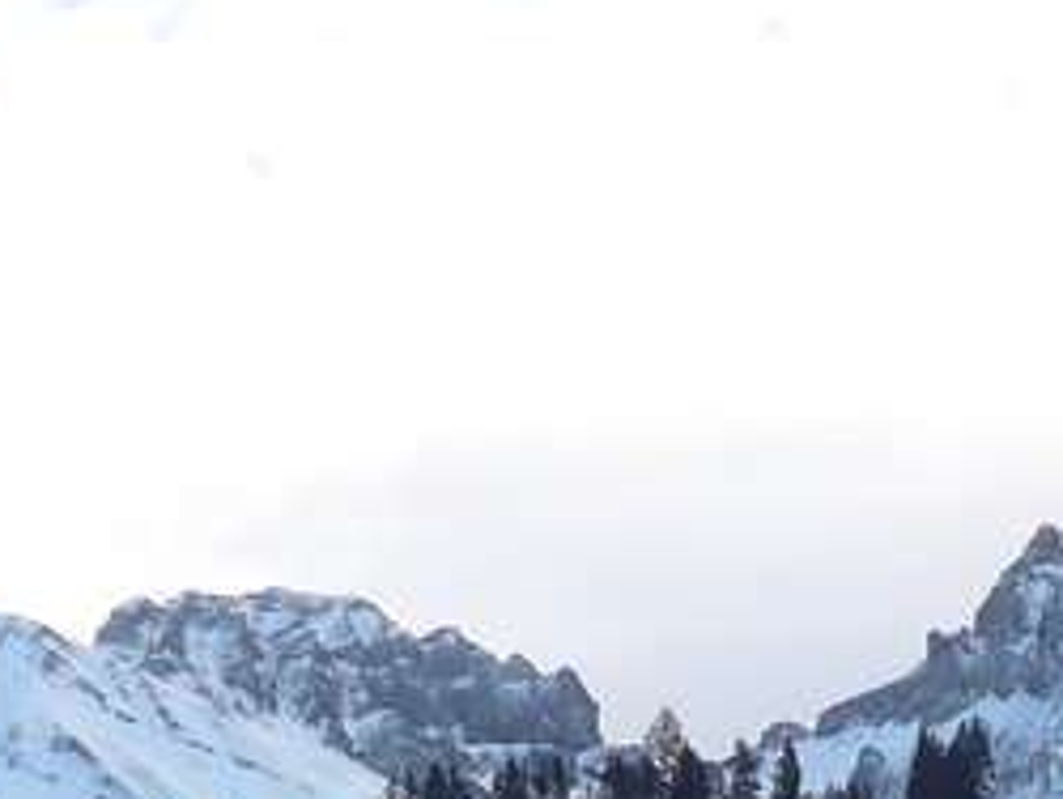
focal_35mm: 139
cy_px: 1411
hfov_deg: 14.2
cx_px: 383
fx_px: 4273
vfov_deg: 10.1
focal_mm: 6
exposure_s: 1/400
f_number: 2.8
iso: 80
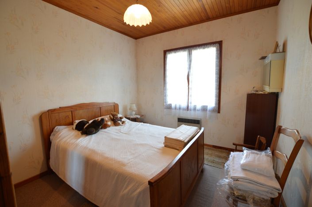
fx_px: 130
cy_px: 104
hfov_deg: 100.5
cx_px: 156
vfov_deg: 77.2
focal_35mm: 15
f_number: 3.5
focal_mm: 10
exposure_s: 1/60
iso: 640
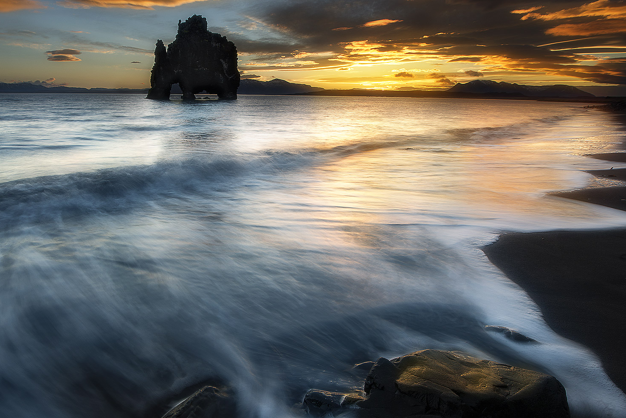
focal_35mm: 19
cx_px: 232
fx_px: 331
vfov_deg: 64.4
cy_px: 232
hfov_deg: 85.1
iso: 50
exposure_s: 1/1.25
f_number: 16
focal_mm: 14
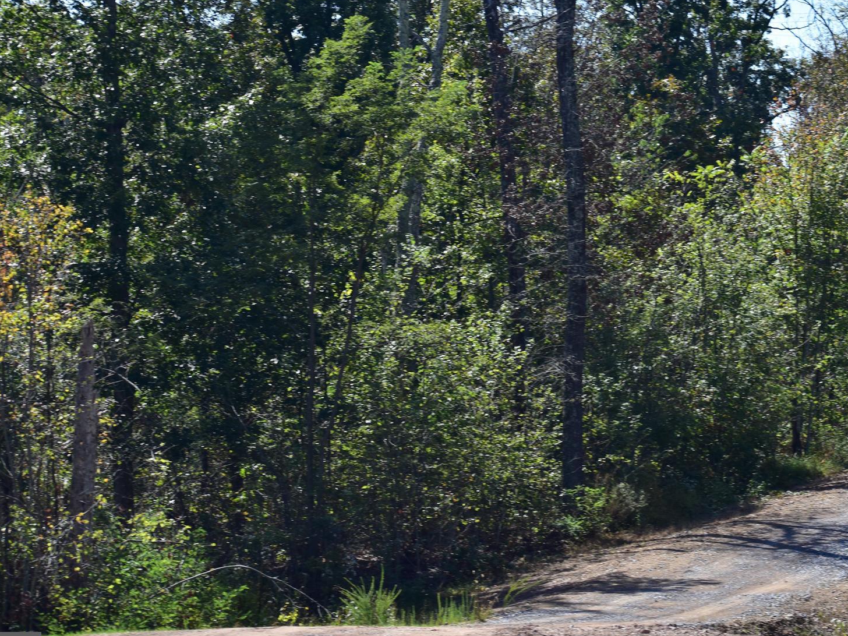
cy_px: 277
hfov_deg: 13.5
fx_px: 3577
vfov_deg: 10.2
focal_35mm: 146
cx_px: 508
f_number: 6.3
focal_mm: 72
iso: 140
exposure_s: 1/500
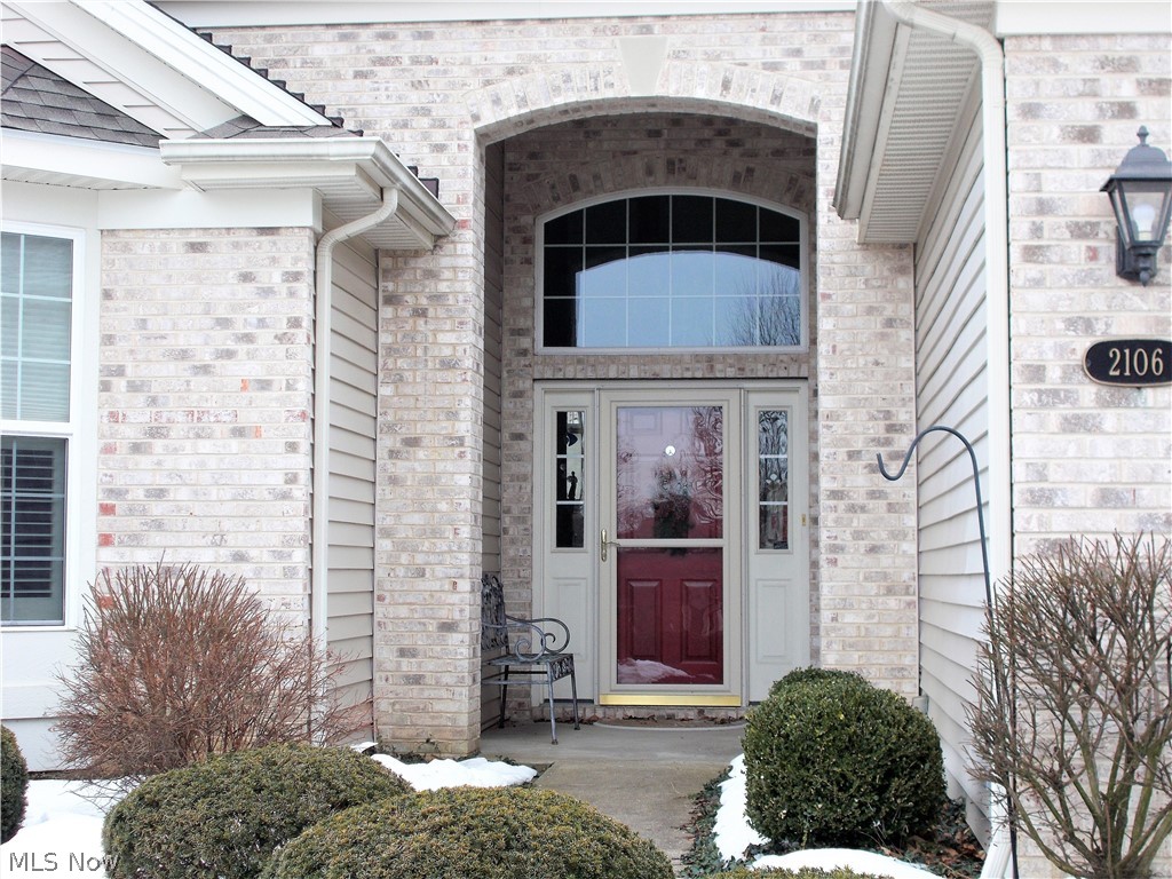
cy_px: 440
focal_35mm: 58
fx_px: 1964
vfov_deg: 25.2
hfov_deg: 33.2
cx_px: 586
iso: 80
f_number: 4.9
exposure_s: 1/160
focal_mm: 10.3
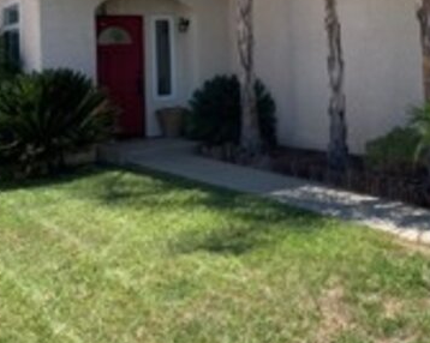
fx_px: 674
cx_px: 297
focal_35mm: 53
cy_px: 20
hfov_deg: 34.9
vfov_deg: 27.3
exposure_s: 1/1149
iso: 25
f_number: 1.8
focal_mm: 4.25
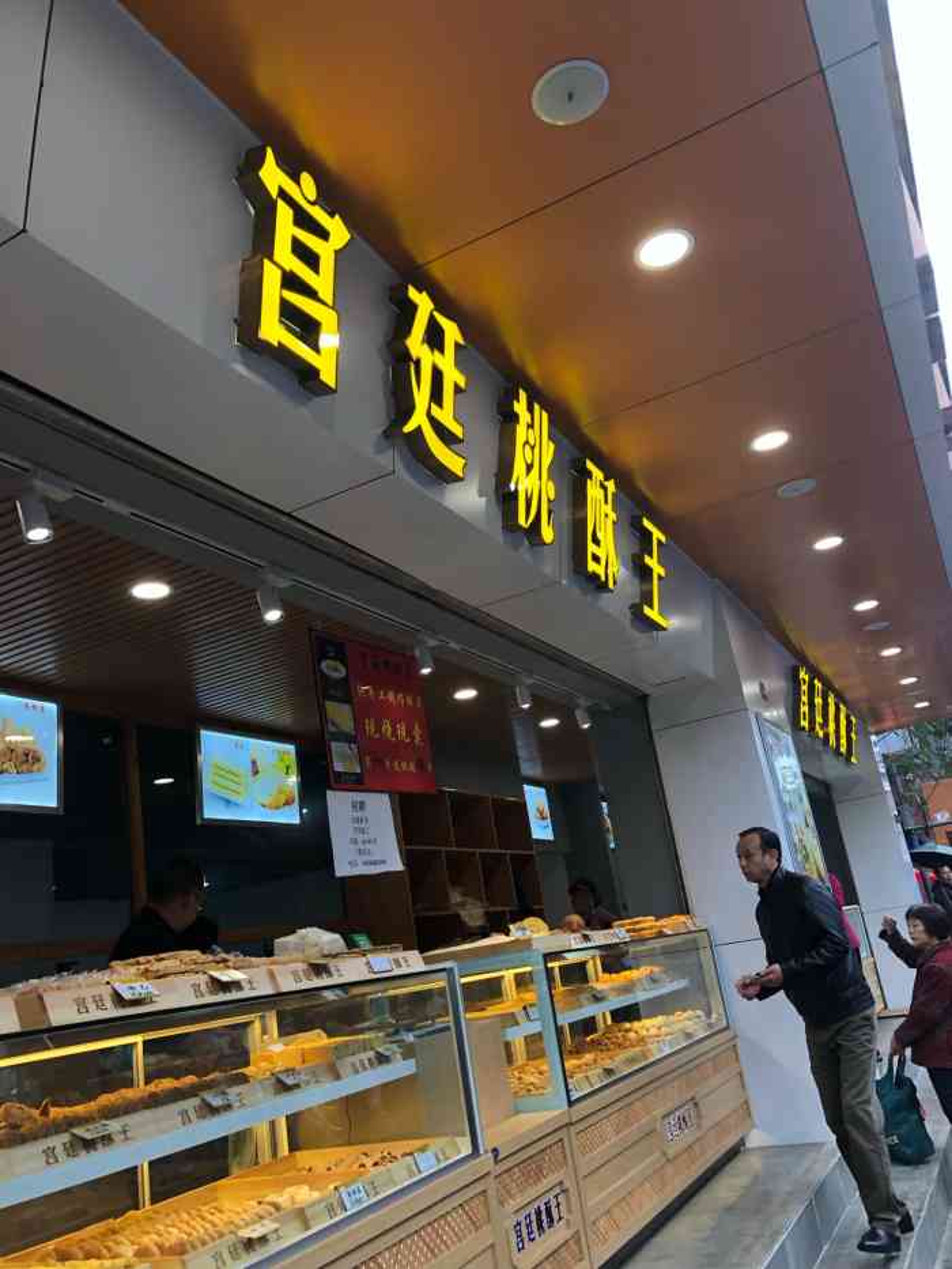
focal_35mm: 28
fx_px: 1026
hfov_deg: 49.8
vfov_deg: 63.4
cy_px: 634
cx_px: 476
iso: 50
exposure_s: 1/120
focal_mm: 4
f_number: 1.8
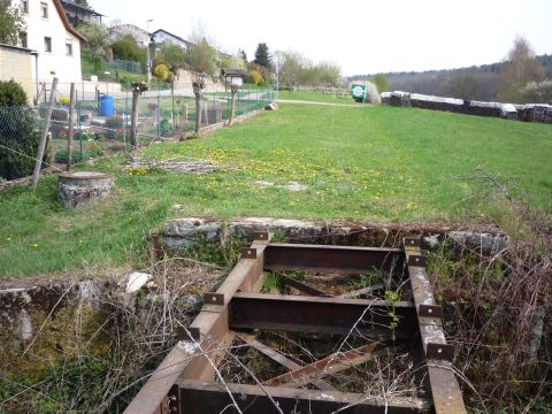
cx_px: 276
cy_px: 207
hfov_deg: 56.8
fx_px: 510
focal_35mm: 32
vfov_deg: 44.2
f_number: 4
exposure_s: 1/320
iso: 100
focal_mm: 5.2
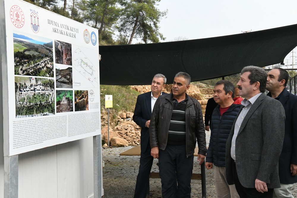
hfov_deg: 41.1
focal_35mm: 48
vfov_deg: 28.1
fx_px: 396
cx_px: 148
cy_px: 99
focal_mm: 48
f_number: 10
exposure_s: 1/4000
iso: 6400
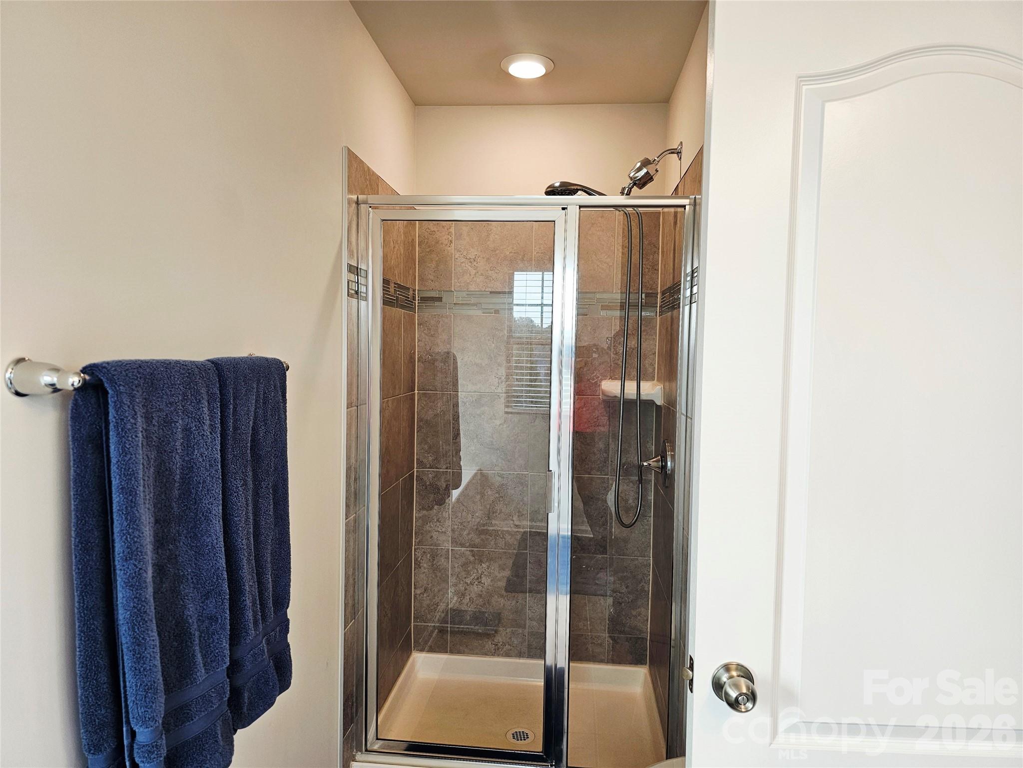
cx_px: 512
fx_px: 680
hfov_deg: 73.9
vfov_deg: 58.9
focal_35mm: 23
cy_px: 384
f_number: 1.7
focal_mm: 6.3
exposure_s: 1/120
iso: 80
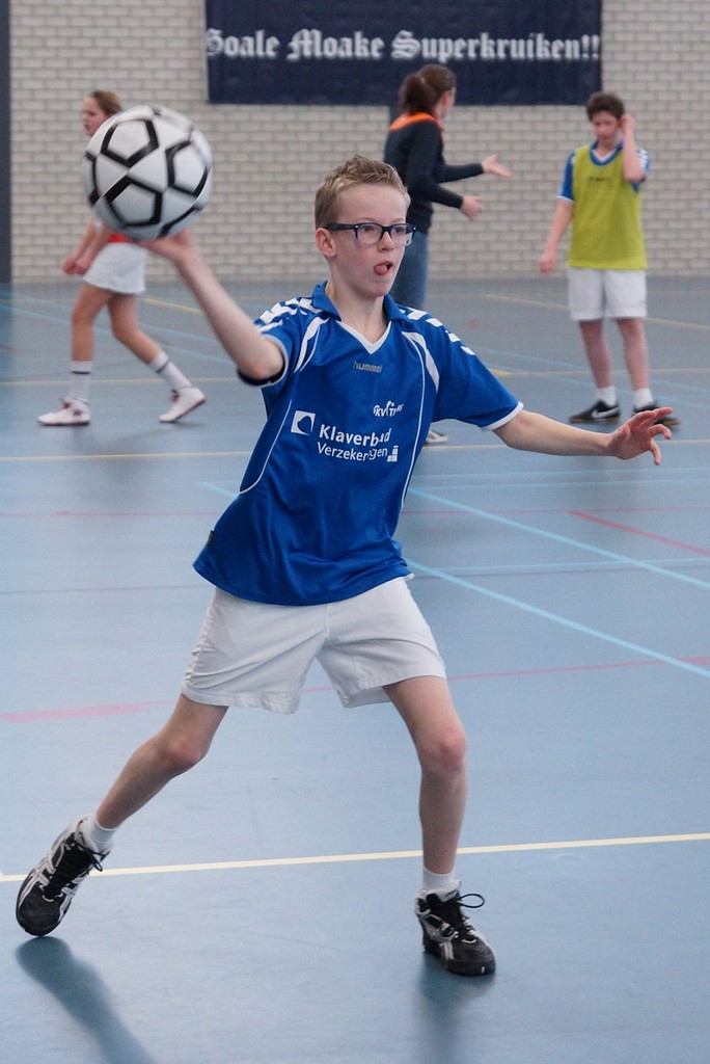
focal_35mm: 75
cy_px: 532
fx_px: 2216
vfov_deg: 27.0
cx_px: 355
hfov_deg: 18.2
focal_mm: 50
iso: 1250
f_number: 3.2
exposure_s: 1/250
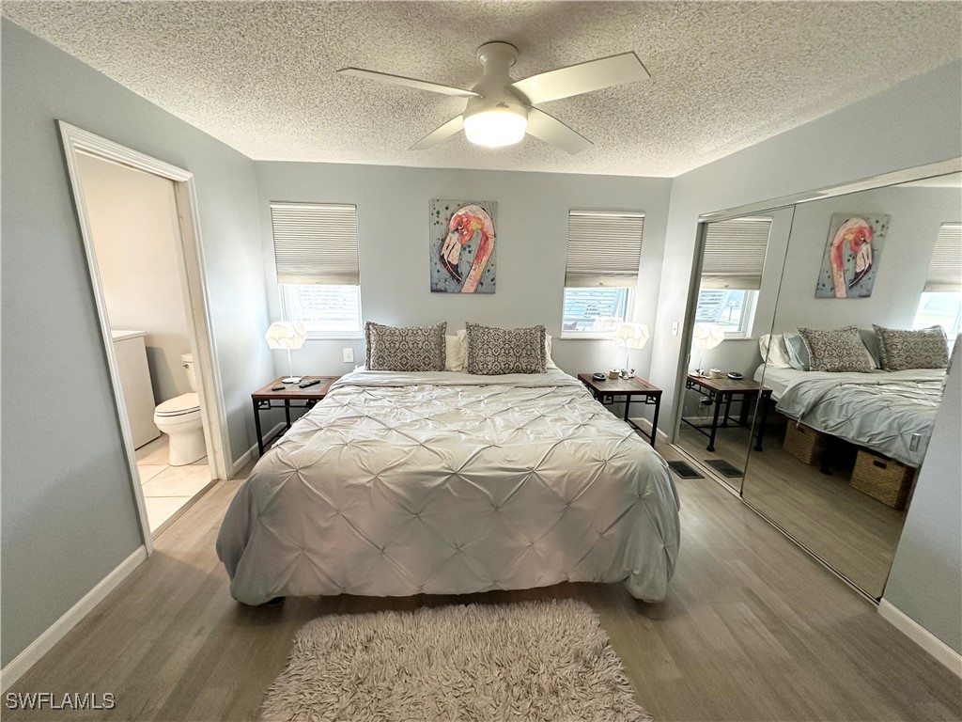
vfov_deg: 85.7
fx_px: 389
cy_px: 361
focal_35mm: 14
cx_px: 481
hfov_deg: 102.1
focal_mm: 2.22
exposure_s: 1/60
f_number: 2.2
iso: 160
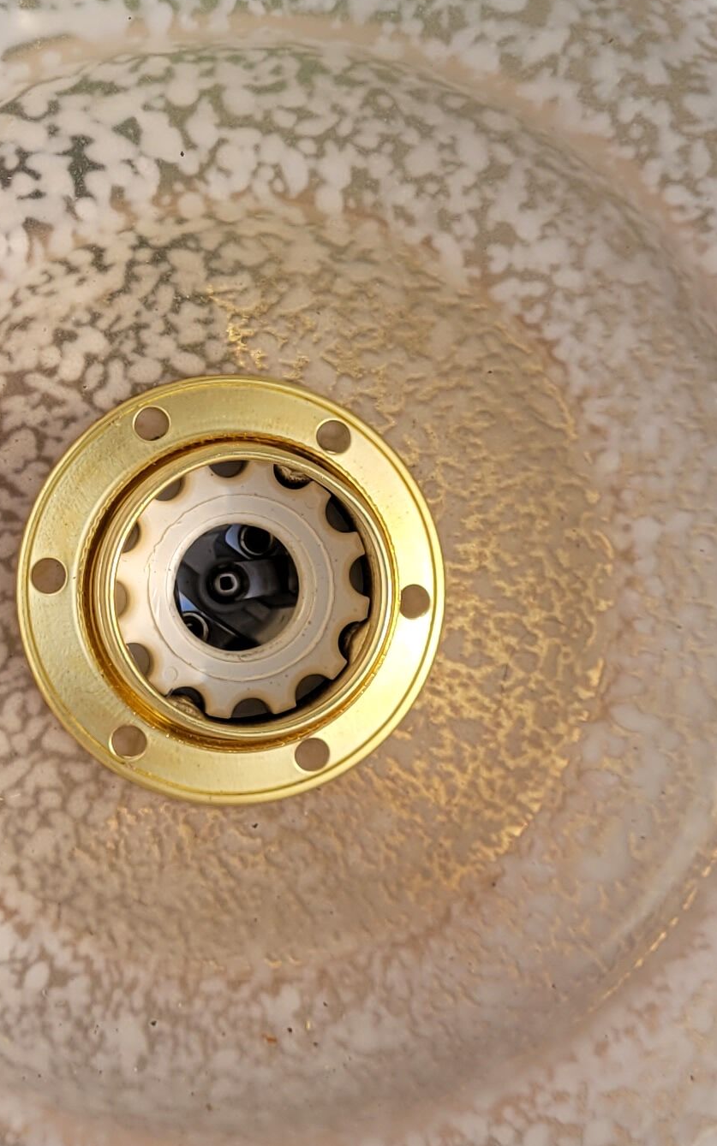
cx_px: 124
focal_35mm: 83
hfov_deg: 15.6
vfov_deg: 24.9
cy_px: 439
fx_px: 2595
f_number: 1.8
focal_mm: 5.4
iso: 40
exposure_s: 1/1988
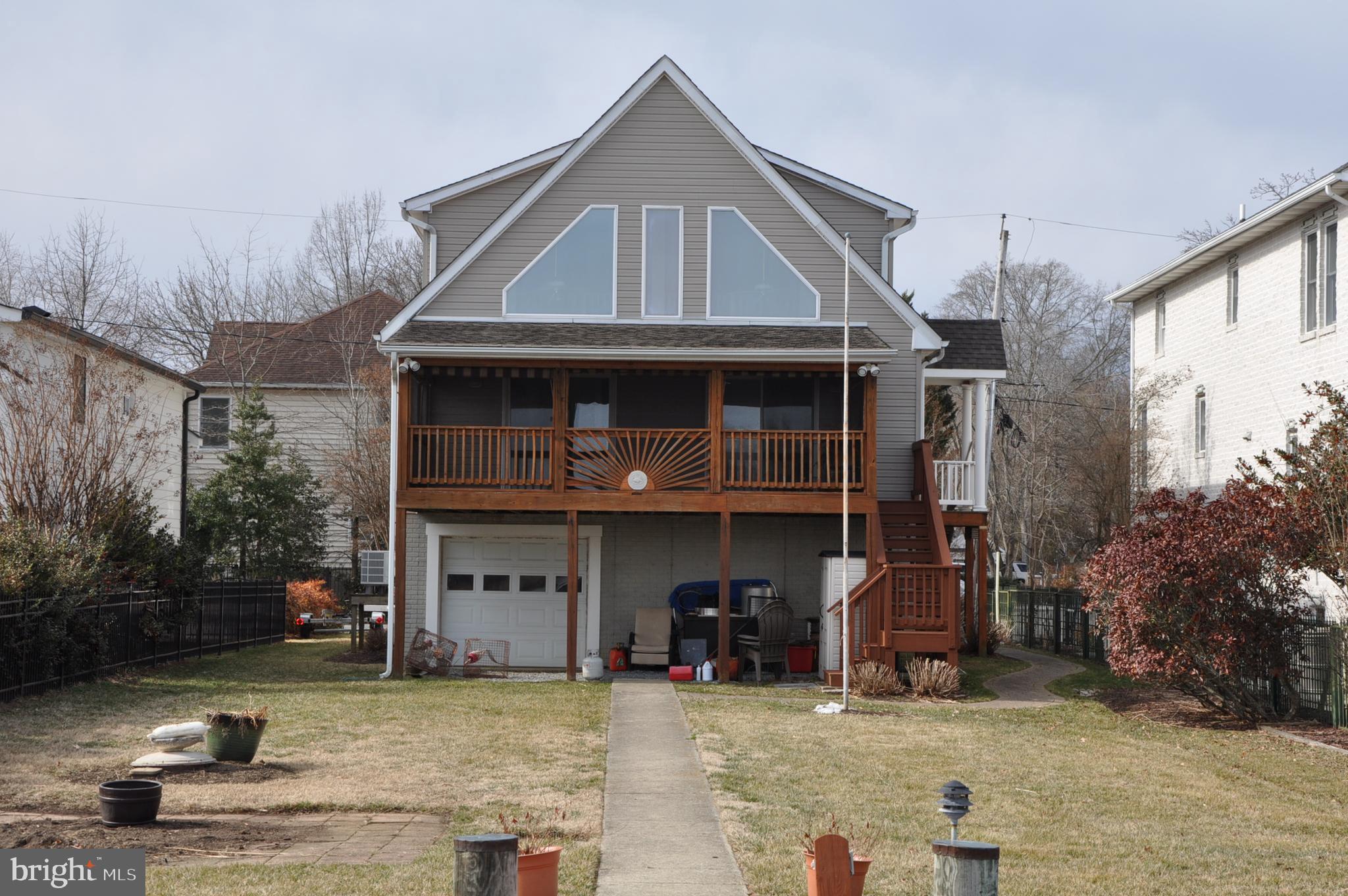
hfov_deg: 31.9
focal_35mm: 63
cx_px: 674
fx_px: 2356
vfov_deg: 21.5
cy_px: 448
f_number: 10
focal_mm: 42
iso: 200
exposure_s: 1/200
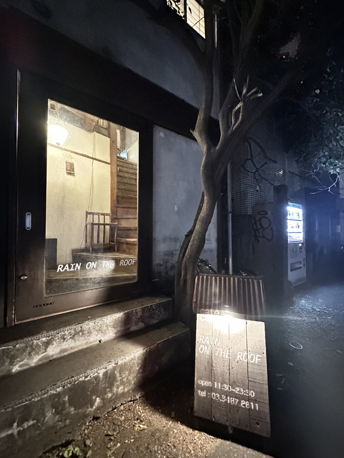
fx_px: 186
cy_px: 229
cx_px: 172
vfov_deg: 102.1
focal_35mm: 14
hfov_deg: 85.7
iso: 3200
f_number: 2.2
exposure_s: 1/17
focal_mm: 2.22
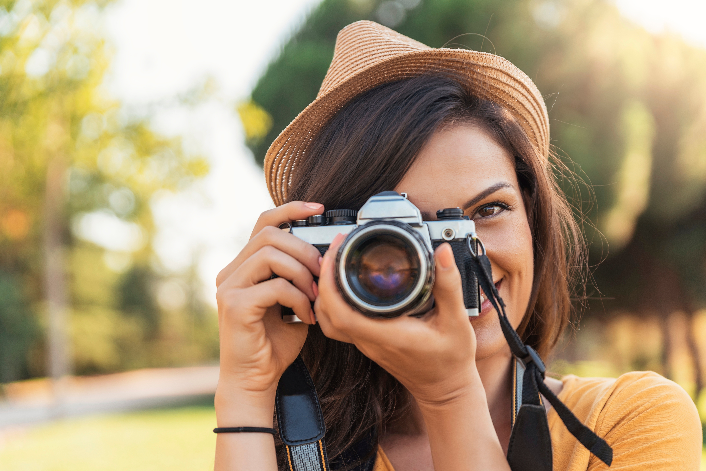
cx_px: 353
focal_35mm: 70
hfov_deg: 28.8
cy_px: 236
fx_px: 1373
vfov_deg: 19.5
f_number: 2.8
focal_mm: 70
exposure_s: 1/500
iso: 200
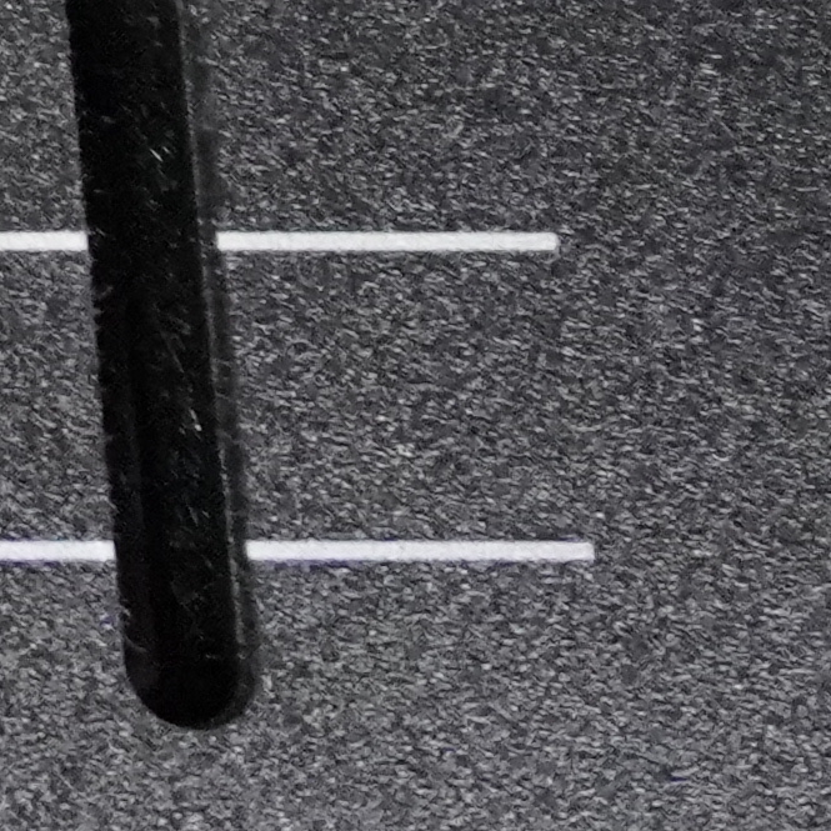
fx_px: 4373
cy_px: -690
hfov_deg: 8.6
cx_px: -1859
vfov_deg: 10.2
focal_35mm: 161
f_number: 4
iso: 6400
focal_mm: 14
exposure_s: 1/50
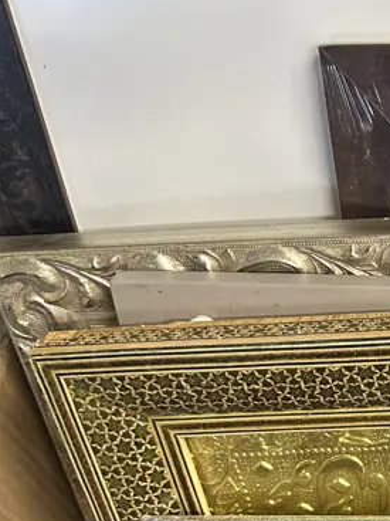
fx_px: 1007
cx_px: 520
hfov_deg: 19.9
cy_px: 473
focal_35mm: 67
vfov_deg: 27.9
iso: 200
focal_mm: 6.86
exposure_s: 1/50
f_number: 1.78
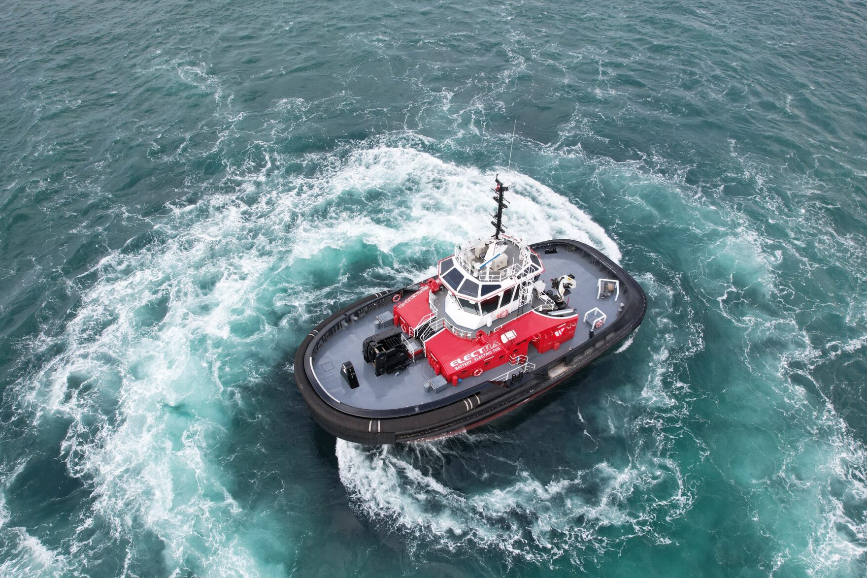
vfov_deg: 53.1
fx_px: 578
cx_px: 431
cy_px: 305
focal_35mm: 24
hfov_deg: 73.7
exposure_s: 1/1000
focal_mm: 8.38
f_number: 2.8
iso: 200
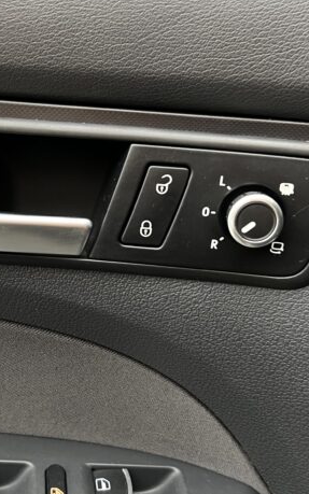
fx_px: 647
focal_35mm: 48
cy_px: 256
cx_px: 94
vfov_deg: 41.8
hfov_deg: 26.7
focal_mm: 5.7
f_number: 1.5
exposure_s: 1/50
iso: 160
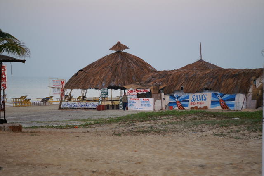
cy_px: 88
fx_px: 1099
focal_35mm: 150
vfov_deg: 9.1
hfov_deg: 13.7
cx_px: 132
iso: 400
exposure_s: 1/250
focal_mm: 100
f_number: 4.5
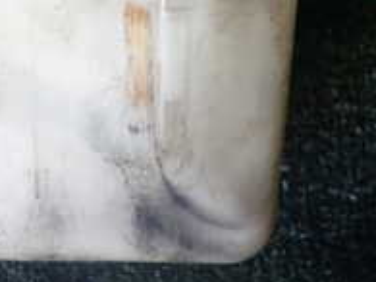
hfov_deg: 24.7
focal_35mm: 77
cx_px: 46
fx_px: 836
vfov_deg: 18.4
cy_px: -31
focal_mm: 4.5
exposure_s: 1/40
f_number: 2
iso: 200
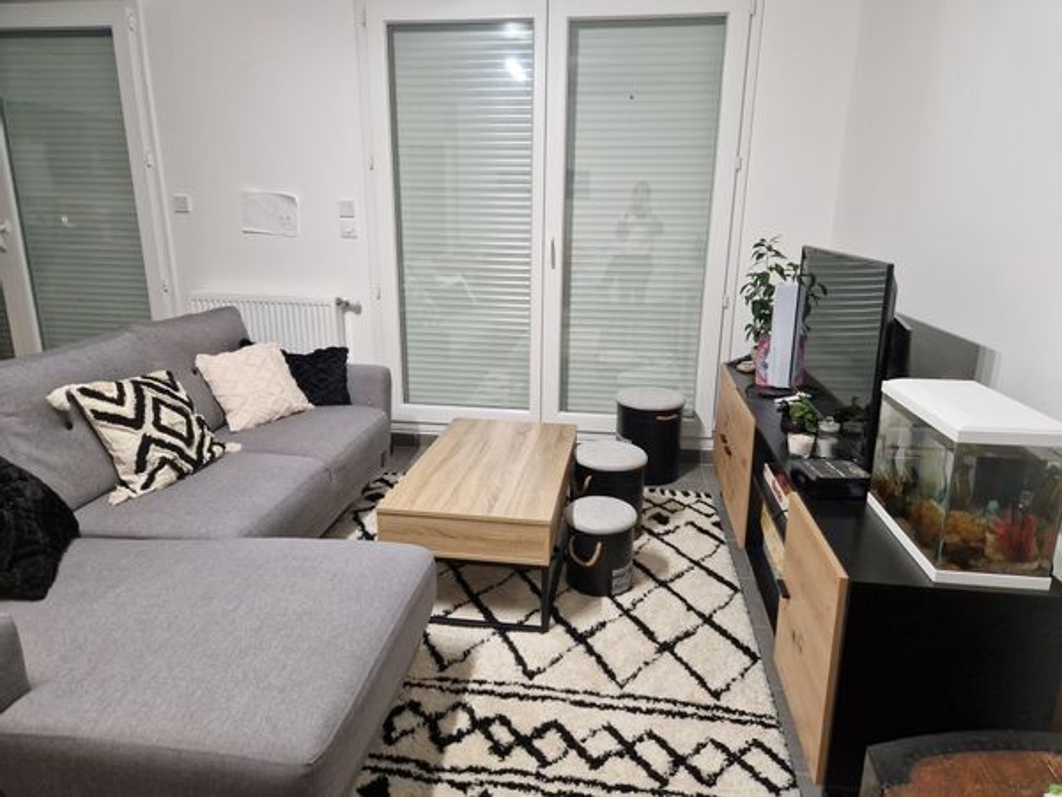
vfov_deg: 58.9
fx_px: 706
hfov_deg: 73.9
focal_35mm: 23
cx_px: 531
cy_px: 398
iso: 400
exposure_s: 1/100
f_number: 1.8
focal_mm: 5.4
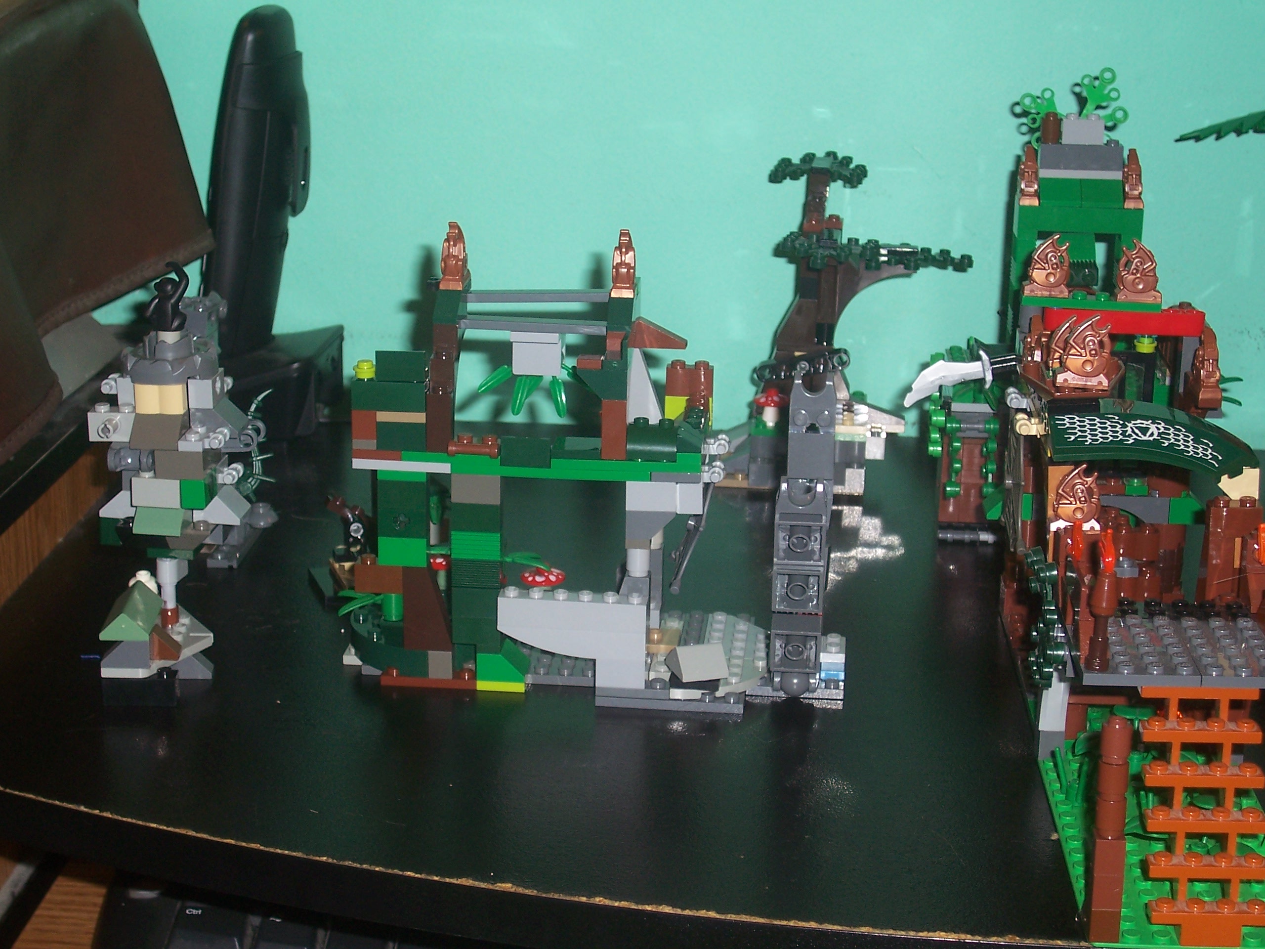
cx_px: 632
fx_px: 2412
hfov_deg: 29.4
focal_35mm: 66
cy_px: 474
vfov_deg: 22.3
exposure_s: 1/90
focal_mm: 10.8
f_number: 4
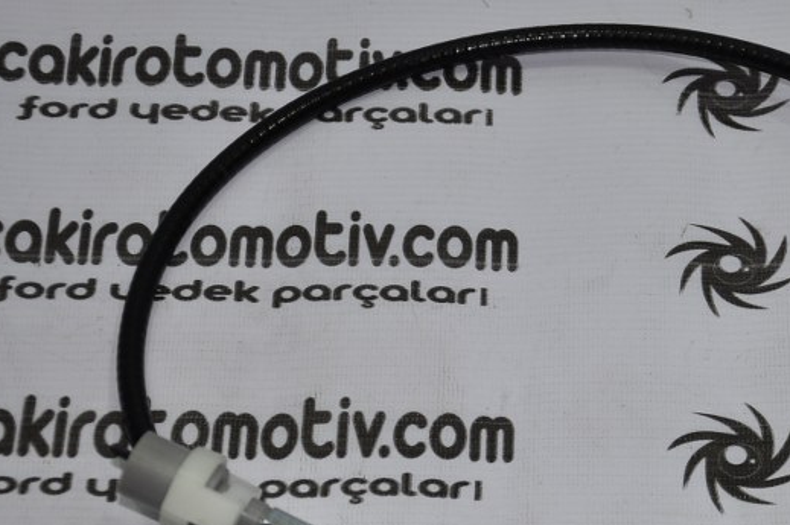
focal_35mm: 151
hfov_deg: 13.5
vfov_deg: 9.1
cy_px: 406
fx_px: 3310
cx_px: 618
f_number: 5
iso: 200
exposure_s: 1/125
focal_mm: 58
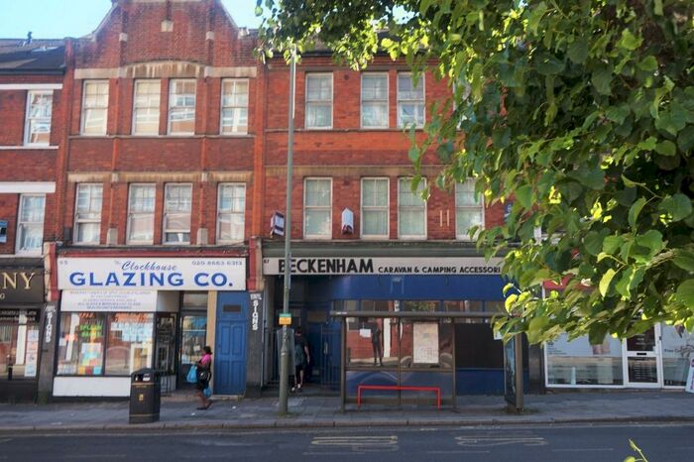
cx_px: 347
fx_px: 607
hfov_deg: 59.5
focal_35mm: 32
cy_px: 231
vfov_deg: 41.7
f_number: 5.6
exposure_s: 1/80
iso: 100
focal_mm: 21
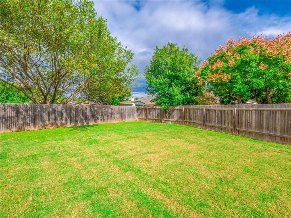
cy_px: 109
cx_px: 146
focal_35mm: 14
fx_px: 118
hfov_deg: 102.1
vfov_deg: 85.7
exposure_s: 1/250
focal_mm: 7
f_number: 10
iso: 200
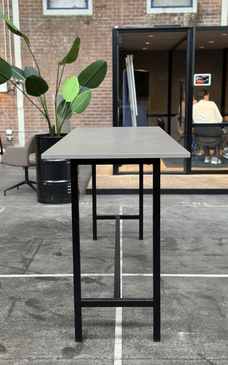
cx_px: 108
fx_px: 507
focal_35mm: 51
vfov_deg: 39.6
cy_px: 183
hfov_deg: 25.3
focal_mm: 6.86
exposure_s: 1/50
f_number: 1.78
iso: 80
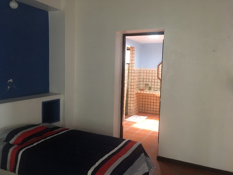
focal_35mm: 29
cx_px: 116
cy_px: 88
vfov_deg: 48.2
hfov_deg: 61.6
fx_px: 195
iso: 250
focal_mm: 4.15
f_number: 2.2
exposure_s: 1/15
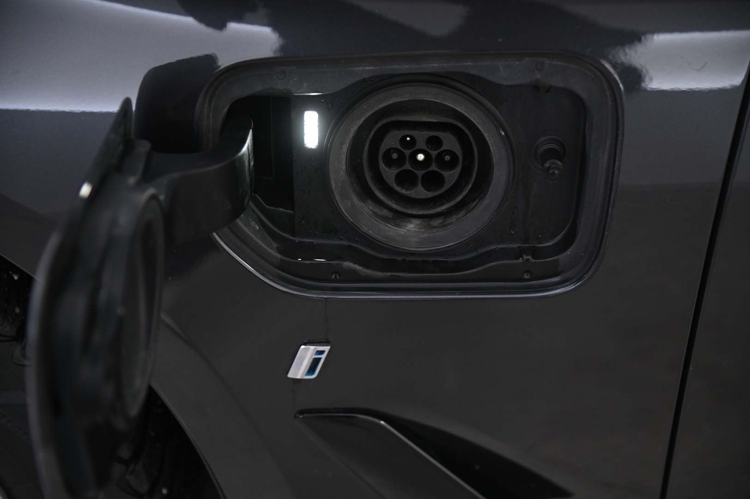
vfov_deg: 20.9
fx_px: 1353
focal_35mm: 65
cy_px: 250
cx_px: 375
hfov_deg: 31.0
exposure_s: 1/30
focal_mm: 65
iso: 2000
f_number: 4
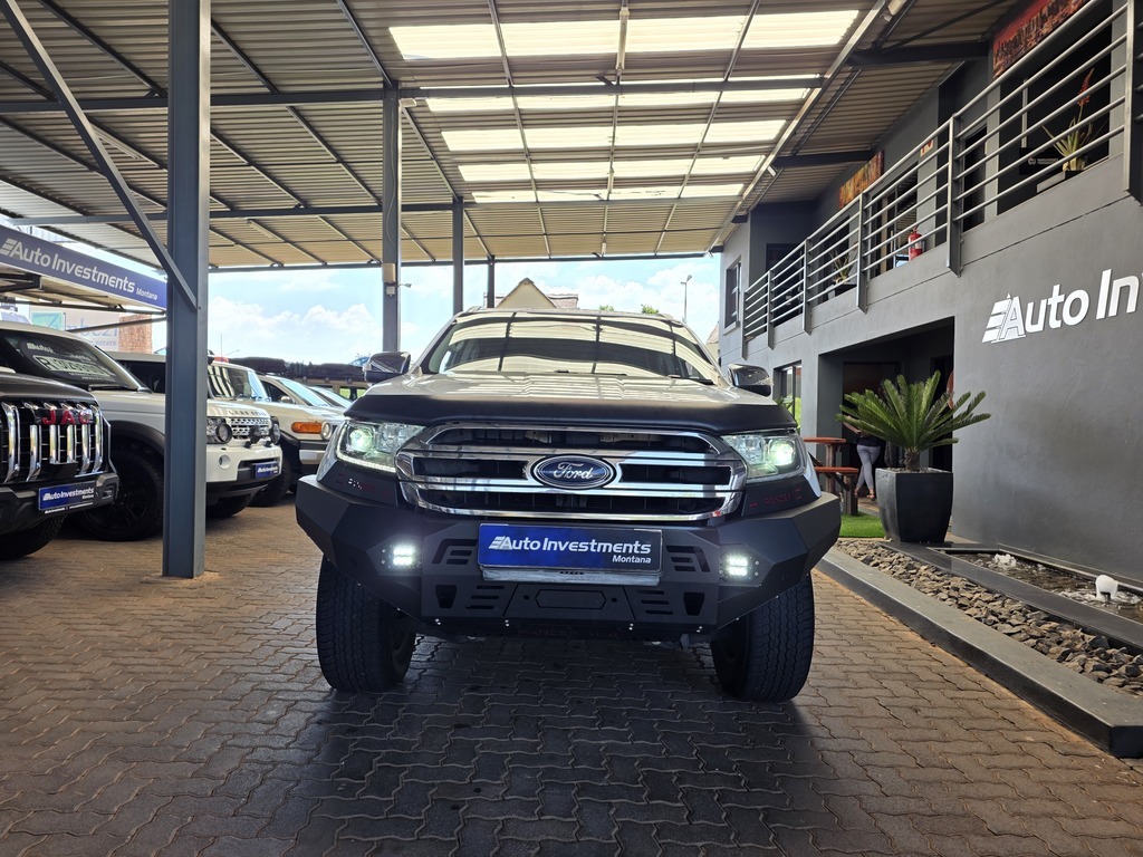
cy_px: 428
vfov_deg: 58.9
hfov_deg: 73.9
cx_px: 572
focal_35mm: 23
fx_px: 759
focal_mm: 6.25
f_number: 1.7
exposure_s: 1/217
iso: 25
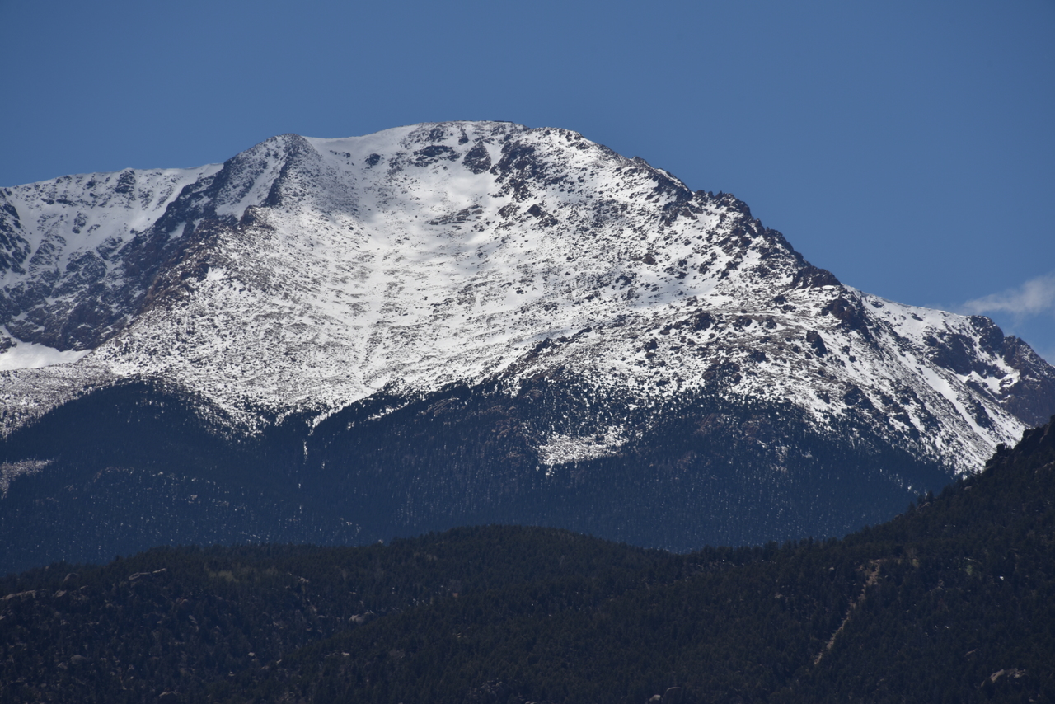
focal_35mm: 300
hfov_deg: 6.9
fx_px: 8793
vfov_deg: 4.6
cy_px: 352
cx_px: 528
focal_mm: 300
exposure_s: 1/640
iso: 100
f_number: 11
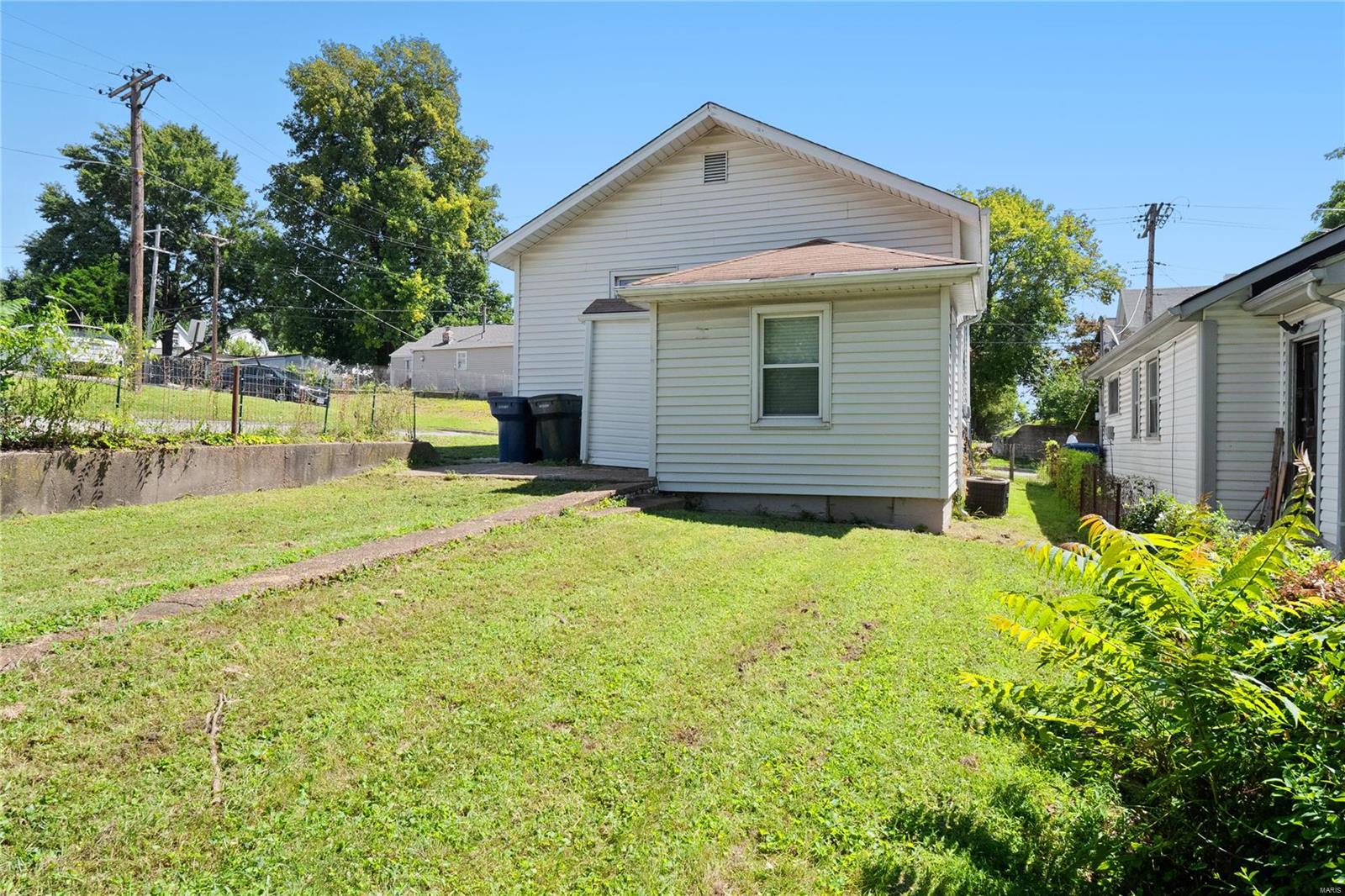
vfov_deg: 57.2
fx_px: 822
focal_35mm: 22
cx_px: 672
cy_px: 448
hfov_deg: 78.6
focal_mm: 11
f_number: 6.3
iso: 400
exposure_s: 1/1000
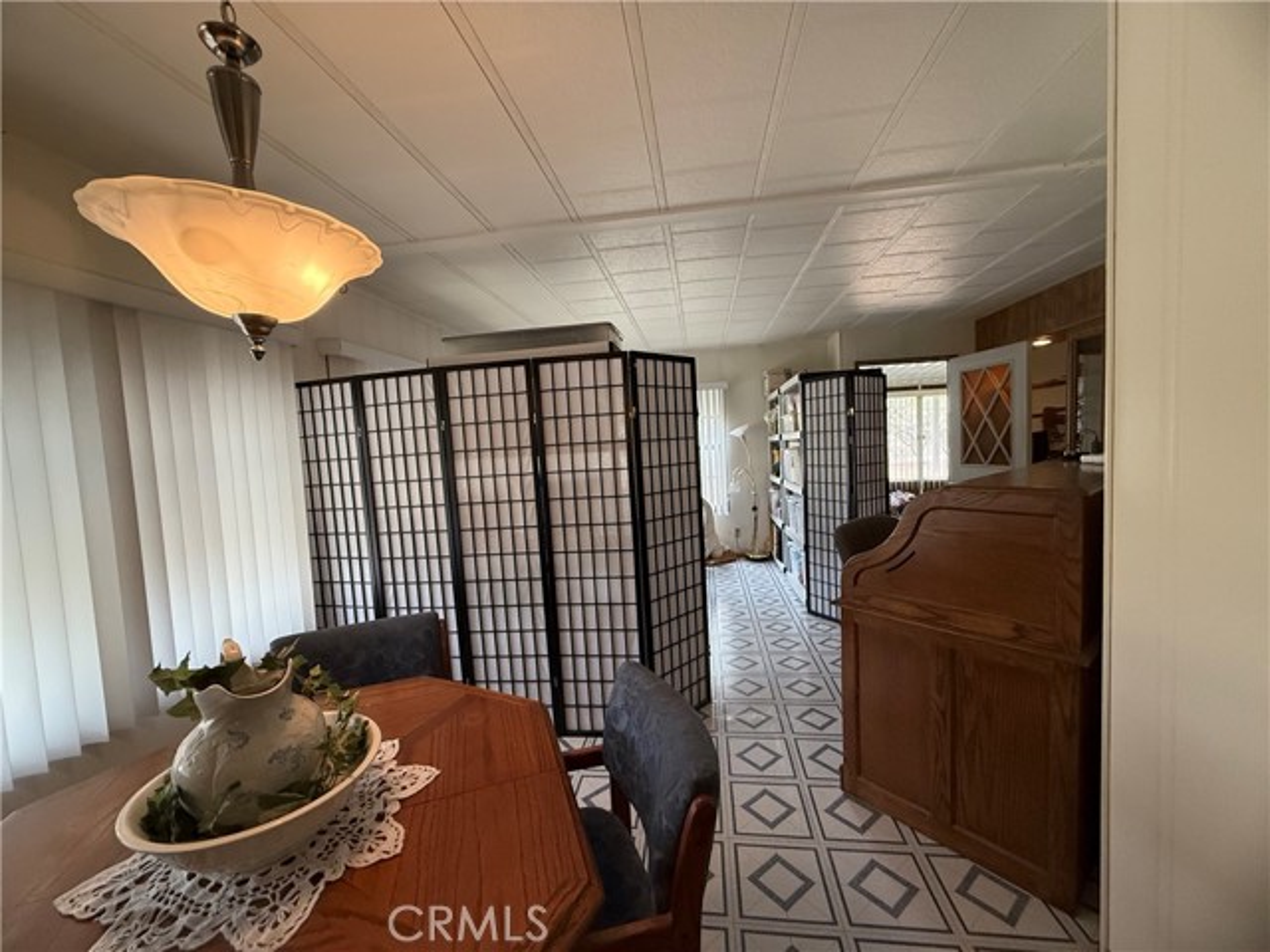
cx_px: 635
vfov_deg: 85.7
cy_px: 476
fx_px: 514
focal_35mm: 14
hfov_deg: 102.1
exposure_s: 1/120
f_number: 2.2
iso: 640
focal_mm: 2.22
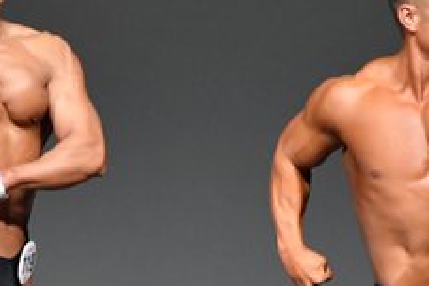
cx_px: 78
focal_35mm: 1072
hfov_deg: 1.9
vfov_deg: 1.3
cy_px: 273
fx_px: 12774
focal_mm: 210
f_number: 5.6
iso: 5000
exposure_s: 1/400
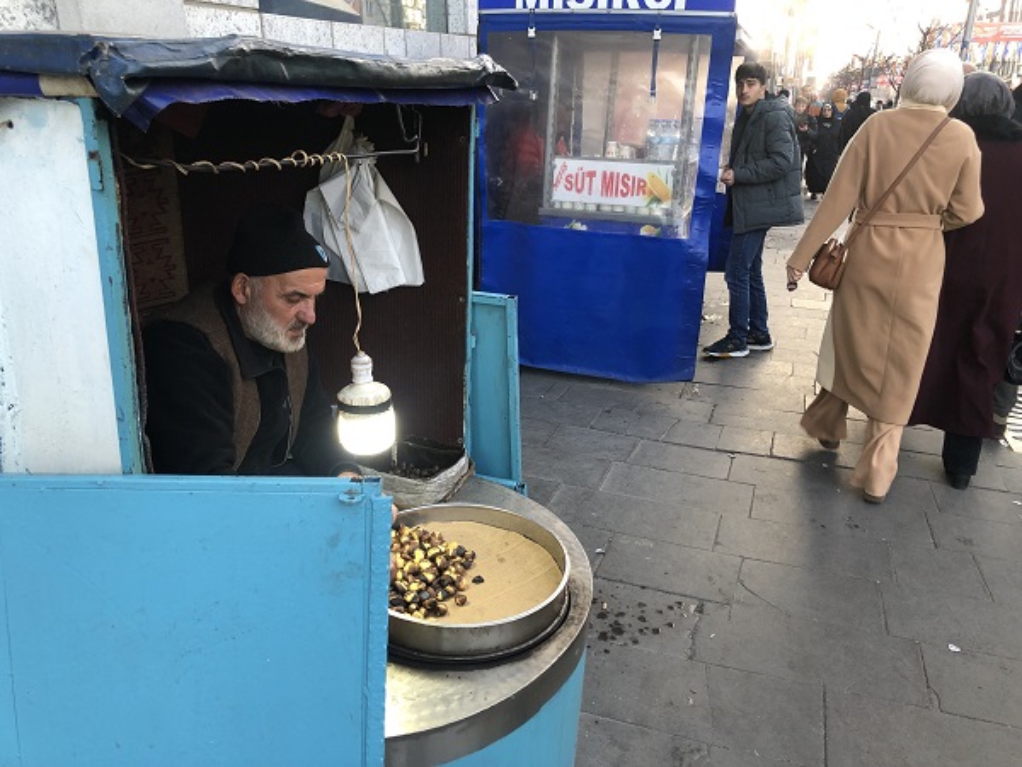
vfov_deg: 49.7
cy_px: 384
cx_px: 511
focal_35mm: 28
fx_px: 827
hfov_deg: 63.4
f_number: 1.8
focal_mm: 4
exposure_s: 1/50
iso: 25
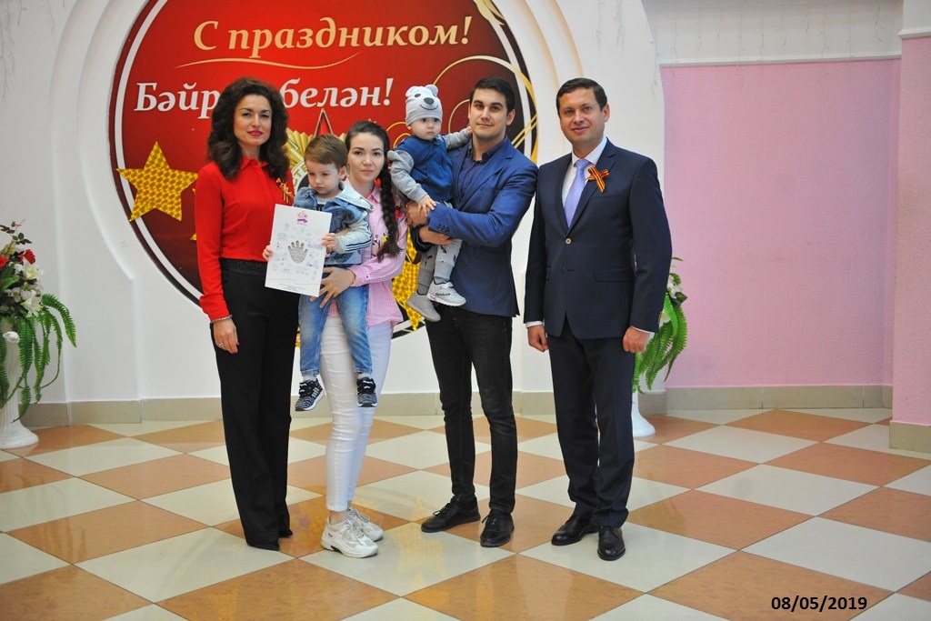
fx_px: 1138
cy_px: 310
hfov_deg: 44.5
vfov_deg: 30.5
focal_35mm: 44
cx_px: 466
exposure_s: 1/125
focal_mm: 44
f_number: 2.8
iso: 800
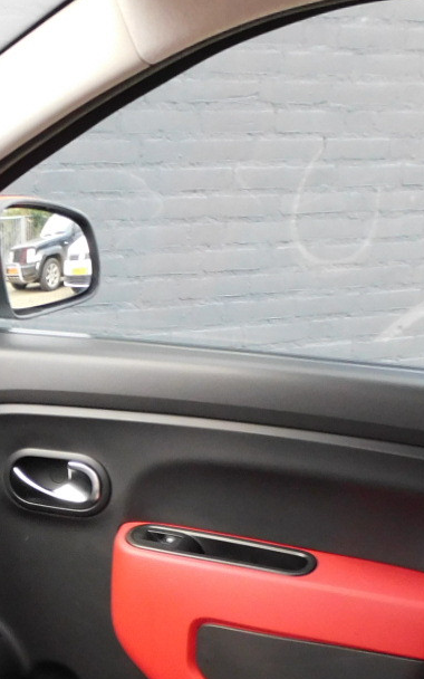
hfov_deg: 18.8
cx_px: -19
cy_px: 551
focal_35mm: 67
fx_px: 1239
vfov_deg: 29.9
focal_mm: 4.3
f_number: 3.3
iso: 250
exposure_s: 1/30
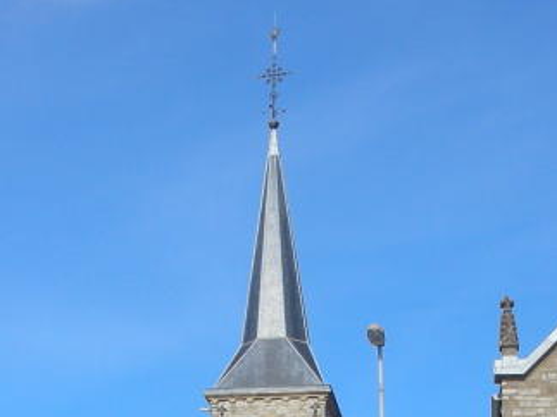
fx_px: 1785
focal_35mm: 111
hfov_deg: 17.7
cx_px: 247
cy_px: 548
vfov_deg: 12.9
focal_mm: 5.8
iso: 50
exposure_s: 1/91.1
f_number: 8.5
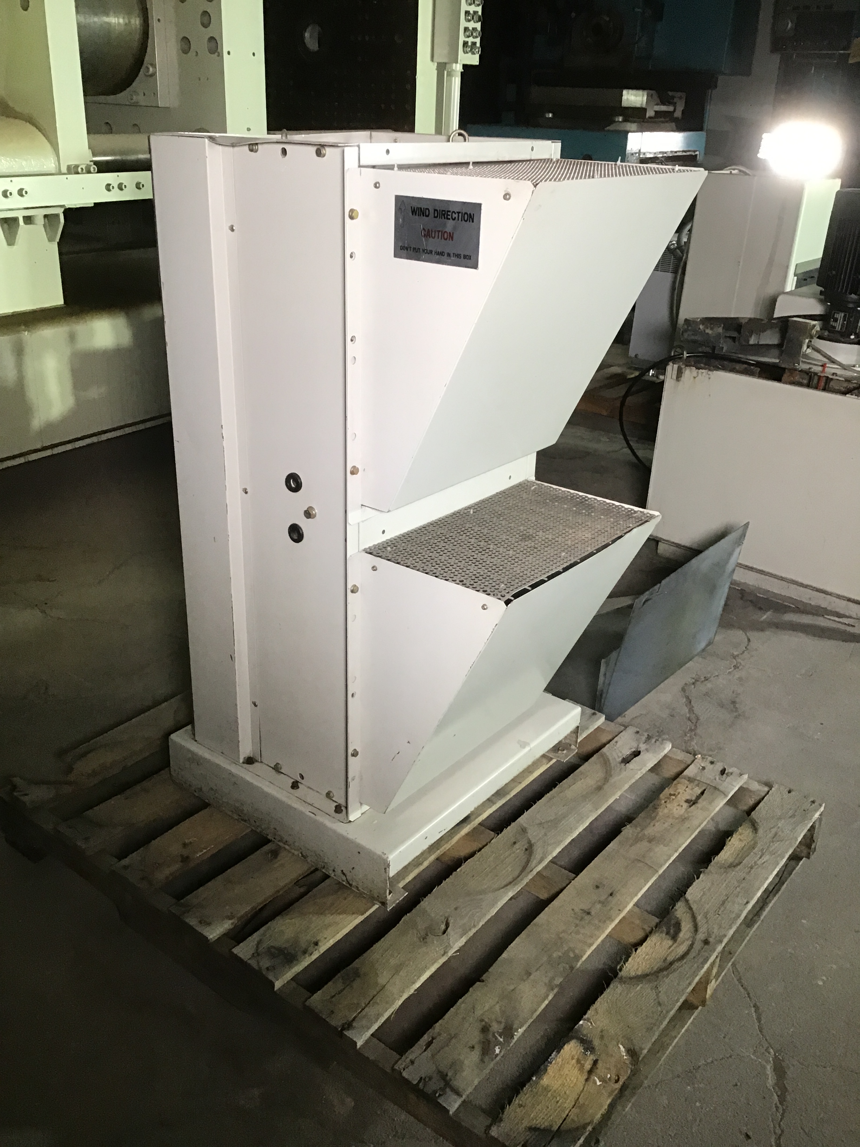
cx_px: 430
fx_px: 1027
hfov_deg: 45.4
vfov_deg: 58.4
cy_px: 574
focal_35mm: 31
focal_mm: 3.3
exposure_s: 1/30
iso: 100
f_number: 2.4
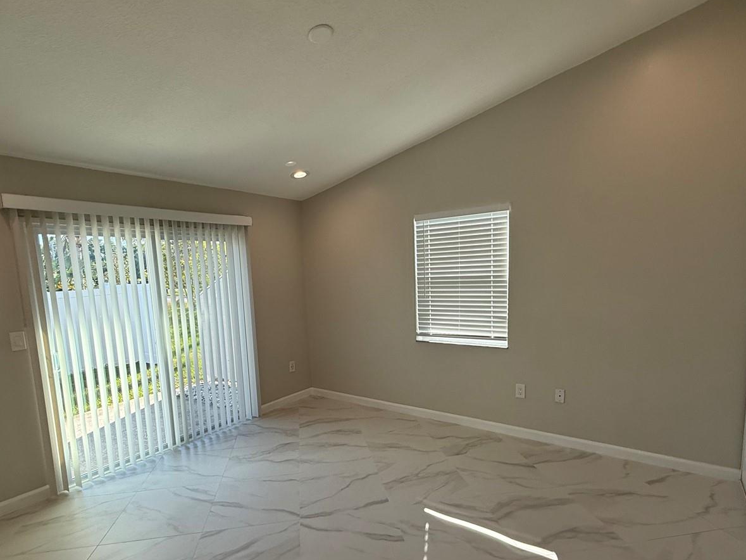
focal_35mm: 19
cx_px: 359
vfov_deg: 68.3
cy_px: 324
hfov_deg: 84.6
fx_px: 409
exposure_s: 1/201
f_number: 2.2
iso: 64
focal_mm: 2.22
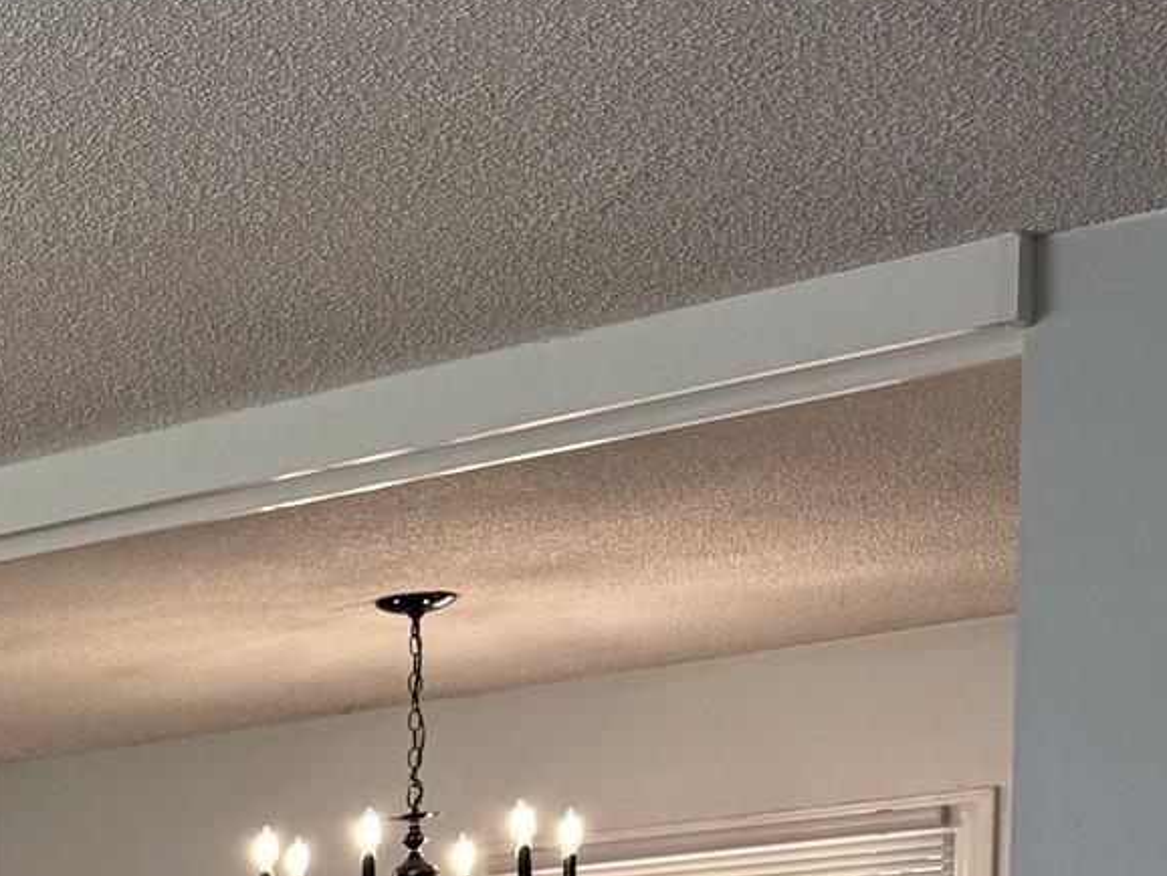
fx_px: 2867
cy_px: 1457
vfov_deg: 15.5
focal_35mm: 85
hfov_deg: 18.8
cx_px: -820
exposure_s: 1/120
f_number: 1.78
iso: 80
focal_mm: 6.76
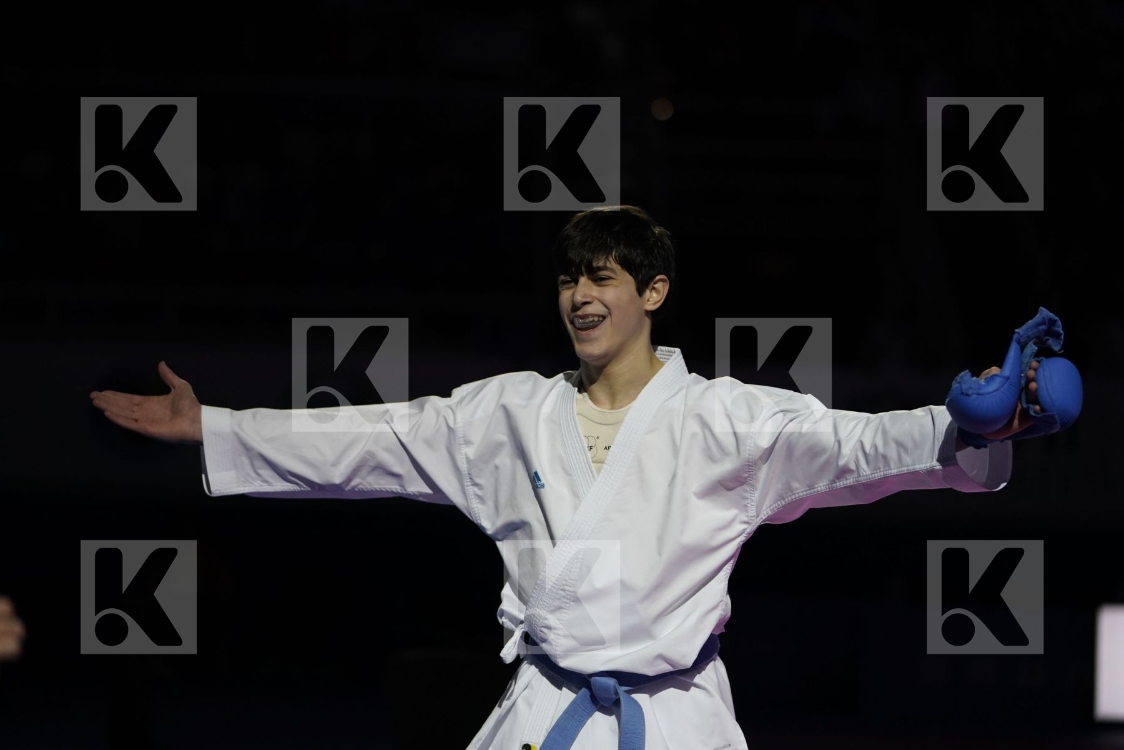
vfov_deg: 11.7
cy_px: 375
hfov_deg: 17.5
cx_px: 562
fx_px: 3653
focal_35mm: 117
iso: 1600
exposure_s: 1/1000
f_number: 2.8
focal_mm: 117
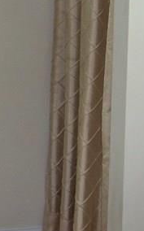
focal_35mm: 134
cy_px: 133
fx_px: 843
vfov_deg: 15.6
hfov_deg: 9.7
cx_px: 24
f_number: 3.5
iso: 200
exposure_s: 1/30
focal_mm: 6.2
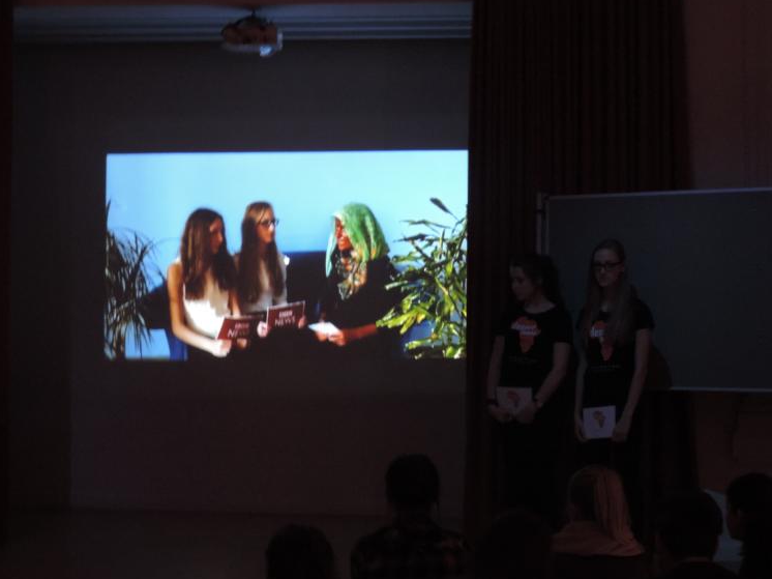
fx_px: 1315
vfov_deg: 24.8
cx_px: 359
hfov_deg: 32.7
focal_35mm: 59
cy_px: 283
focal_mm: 9.8
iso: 800
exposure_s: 1/5
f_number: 3.7
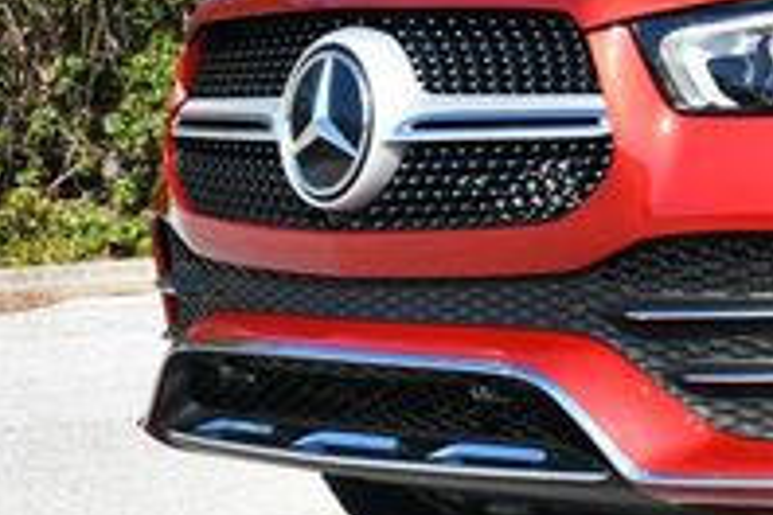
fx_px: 3607
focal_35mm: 168
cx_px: 1214
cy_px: 4
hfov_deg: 11.6
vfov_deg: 8.1
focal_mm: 26
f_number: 8
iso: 140
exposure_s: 1/250
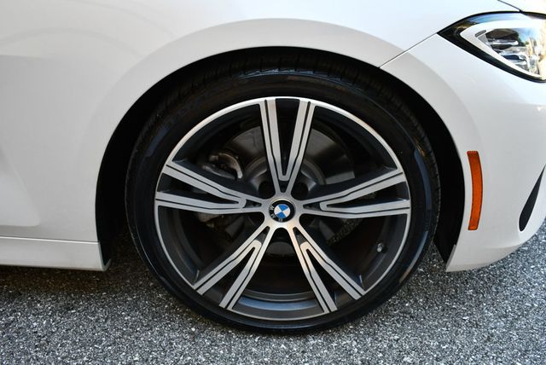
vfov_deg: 36.9
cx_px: 273
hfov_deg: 53.1
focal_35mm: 36
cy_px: 182
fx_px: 546
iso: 400
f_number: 4
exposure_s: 1/250
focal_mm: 18
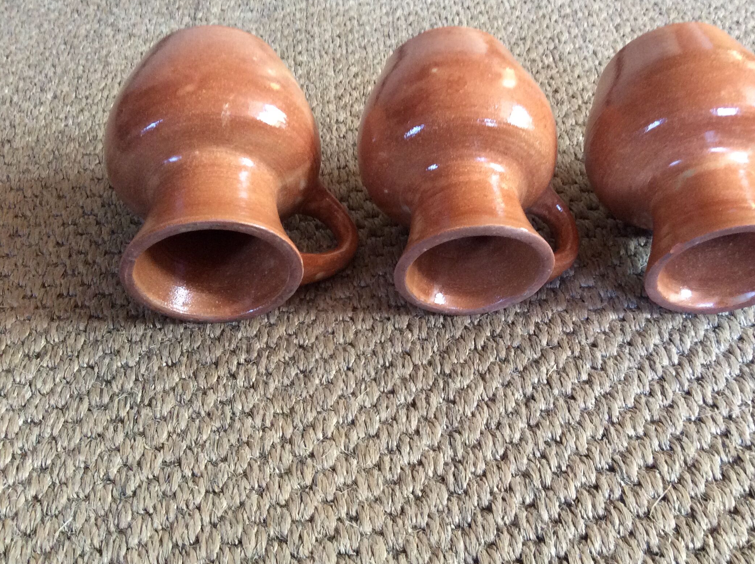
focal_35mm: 40
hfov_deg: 46.7
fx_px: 871
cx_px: 436
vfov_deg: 35.8
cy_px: 260
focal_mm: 3.3
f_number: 2.4
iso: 160
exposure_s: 1/25
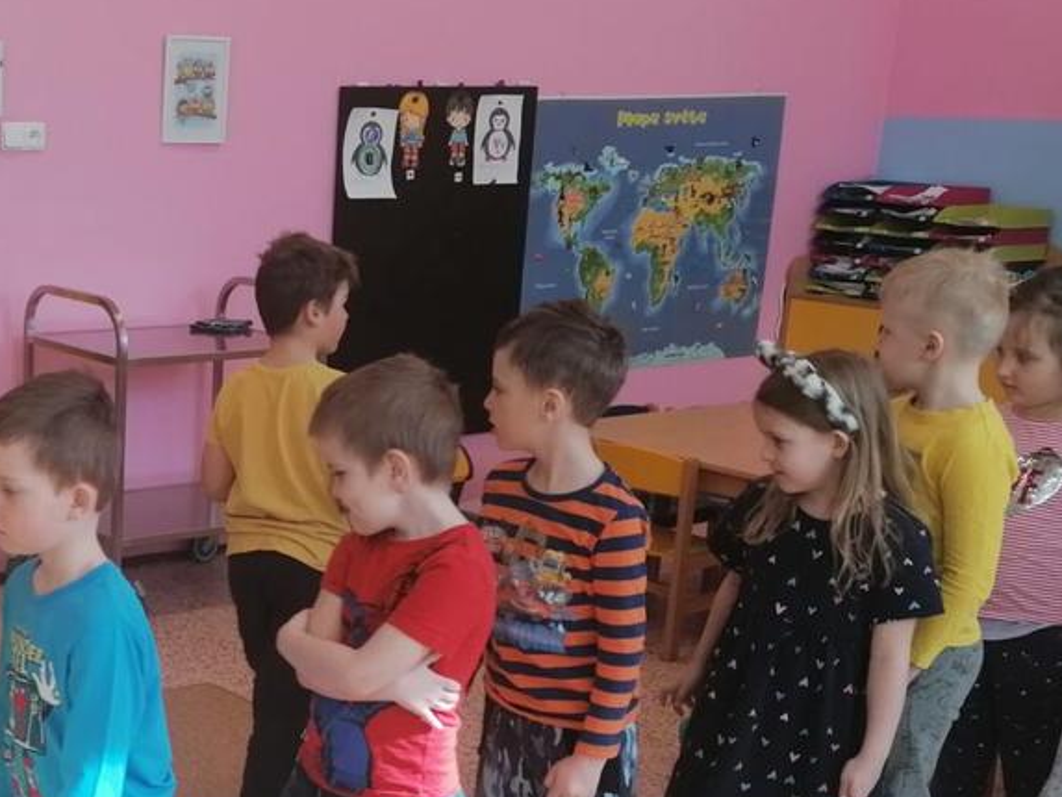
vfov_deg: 23.0
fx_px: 1933
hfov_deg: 29.5
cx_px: 107
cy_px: 621
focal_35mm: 63
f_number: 1.8
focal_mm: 4.75
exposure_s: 1/100
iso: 50
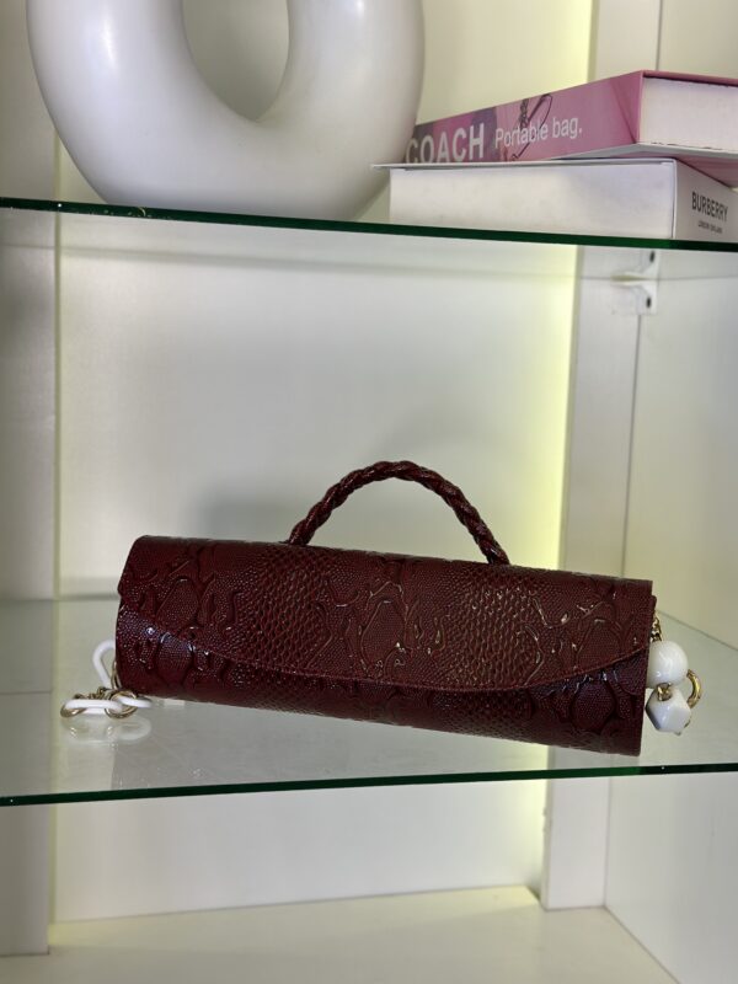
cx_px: 369
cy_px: 492
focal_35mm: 48
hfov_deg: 30.3
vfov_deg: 39.7
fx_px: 1364
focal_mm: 6.86
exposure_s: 1/141
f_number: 1.78
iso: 80
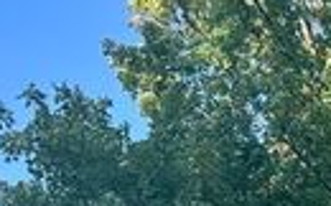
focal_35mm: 106
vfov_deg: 10.9
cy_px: 454
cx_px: 532
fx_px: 955
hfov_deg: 17.2
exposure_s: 1/743
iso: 50
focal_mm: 5.7
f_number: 1.5
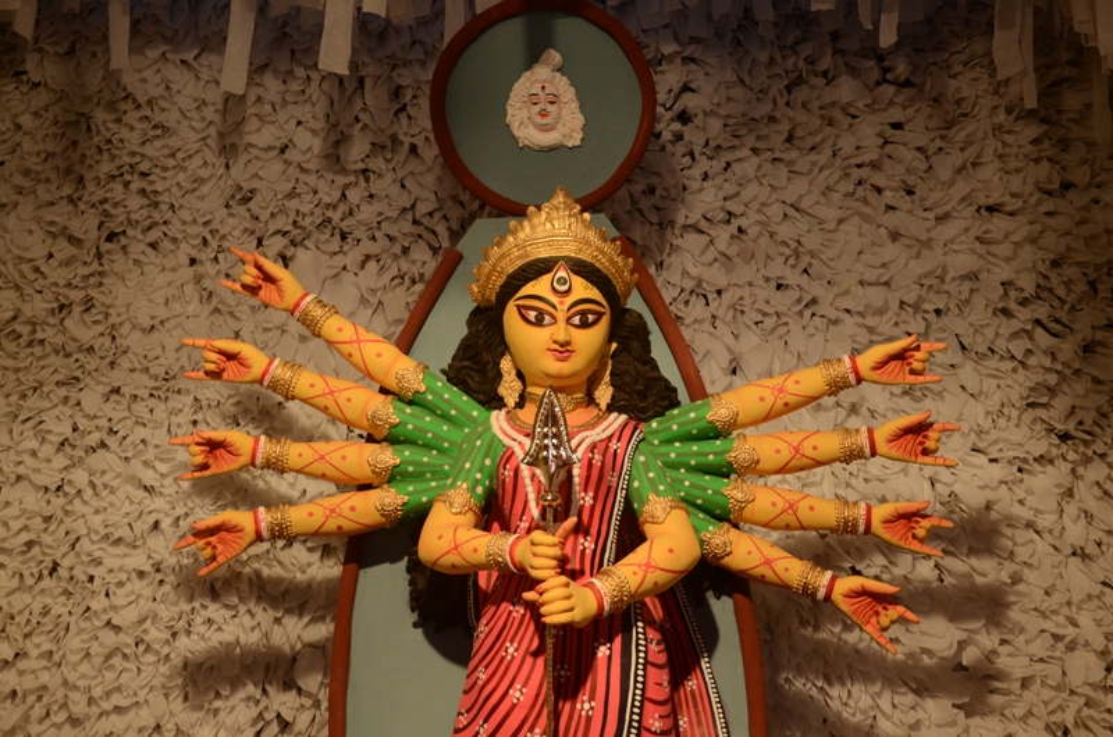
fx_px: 1944
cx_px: 556
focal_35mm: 63
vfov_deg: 21.5
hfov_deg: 32.0
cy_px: 368
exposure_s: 1/50
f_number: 4.8
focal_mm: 42
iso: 500
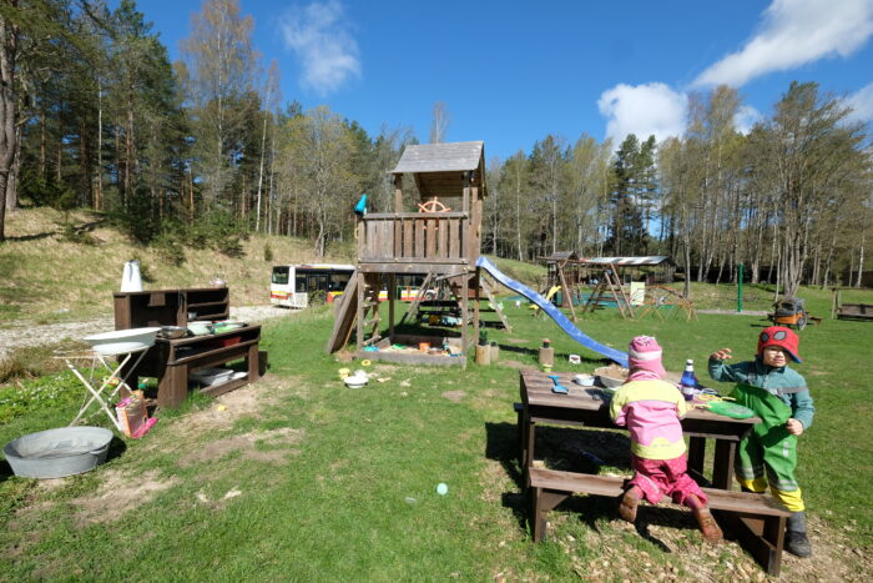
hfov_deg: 100.4
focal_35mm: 15
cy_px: 292
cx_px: 436
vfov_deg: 77.4
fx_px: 364
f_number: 5.6
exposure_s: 1/550
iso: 200
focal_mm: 10
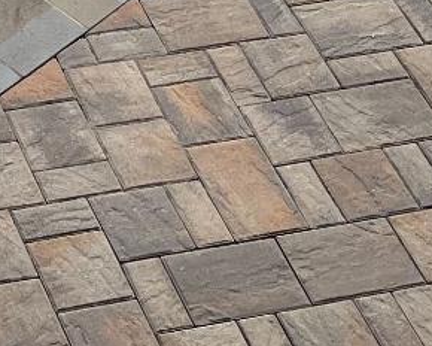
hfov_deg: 10.5
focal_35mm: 179
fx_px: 2289
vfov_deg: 7.7
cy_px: -650
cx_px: -171
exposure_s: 1/5319
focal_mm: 5.1
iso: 50
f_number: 1.6
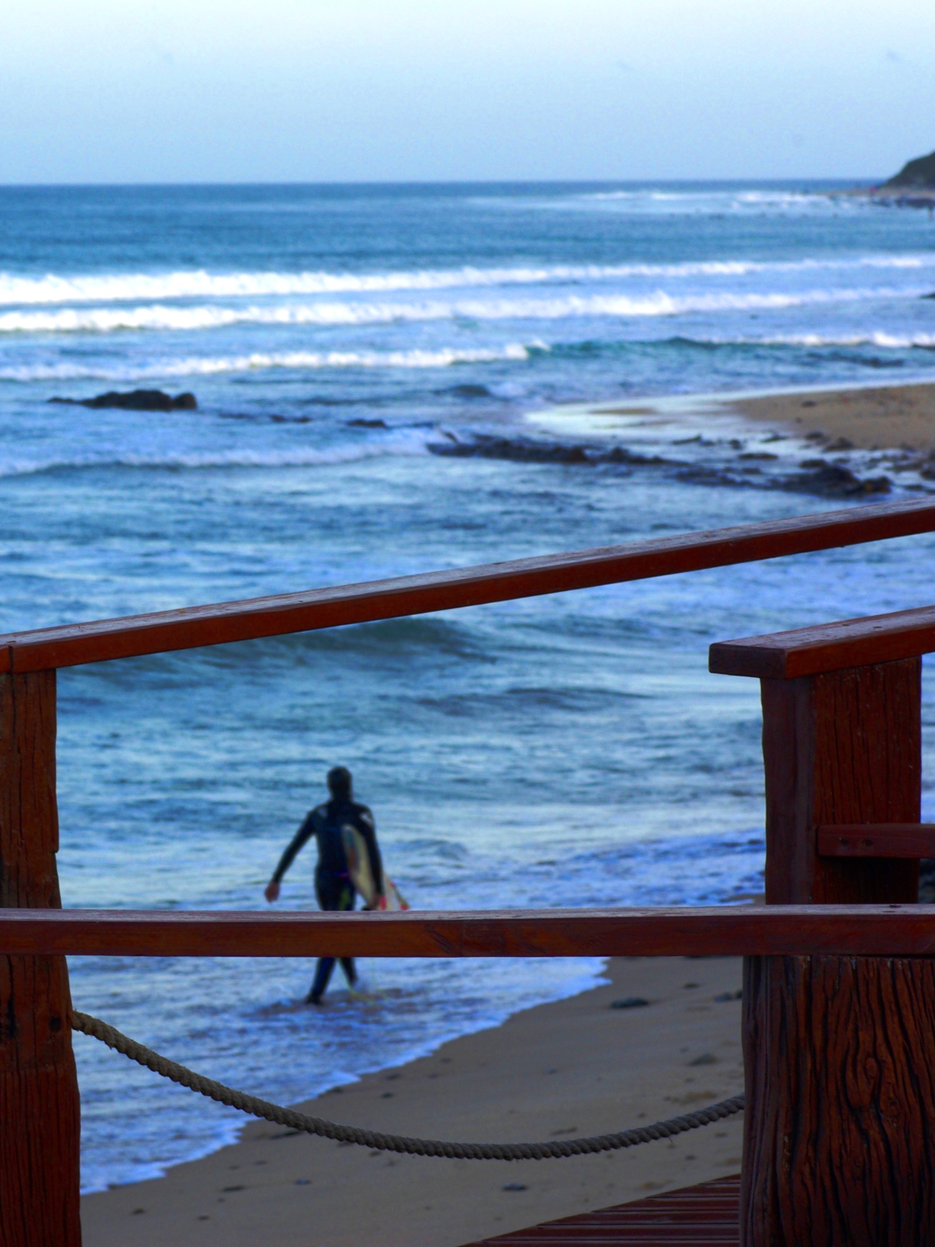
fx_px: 7025
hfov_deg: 7.6
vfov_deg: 10.1
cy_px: 622
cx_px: 287
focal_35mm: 195
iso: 100
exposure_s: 1/45
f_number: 9.5
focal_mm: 90
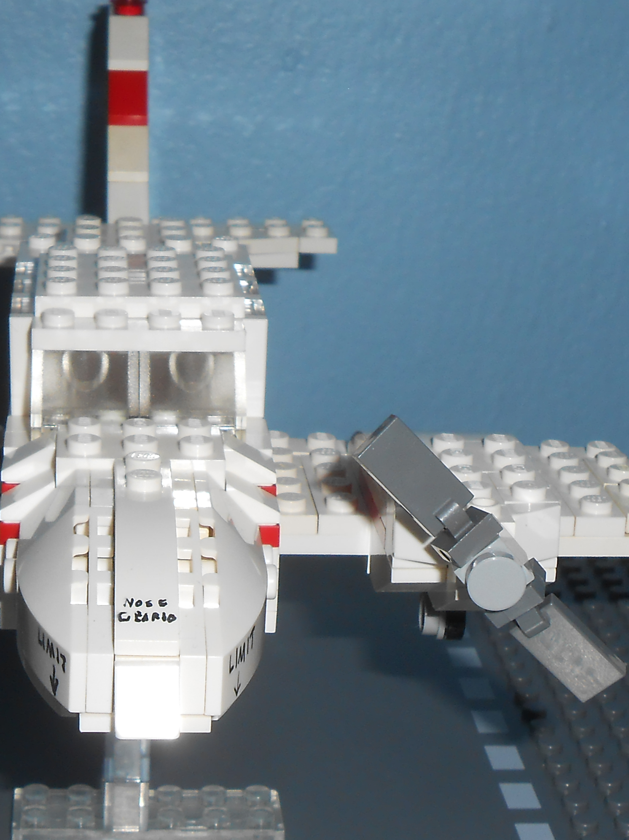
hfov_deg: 16.7
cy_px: 566
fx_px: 2132
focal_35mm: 88
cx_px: 157
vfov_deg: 22.2
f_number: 4.2
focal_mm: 6.8
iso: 80
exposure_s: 1/30
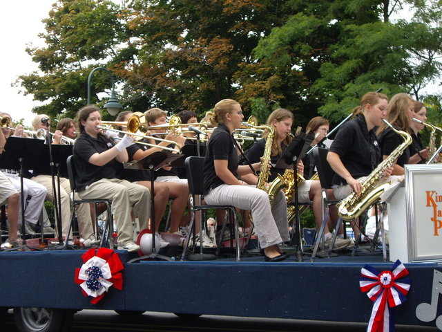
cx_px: 221
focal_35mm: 66
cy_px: 166
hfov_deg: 29.4
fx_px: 843
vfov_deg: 22.3
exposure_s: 1/320
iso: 100
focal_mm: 10.7
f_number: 3.6
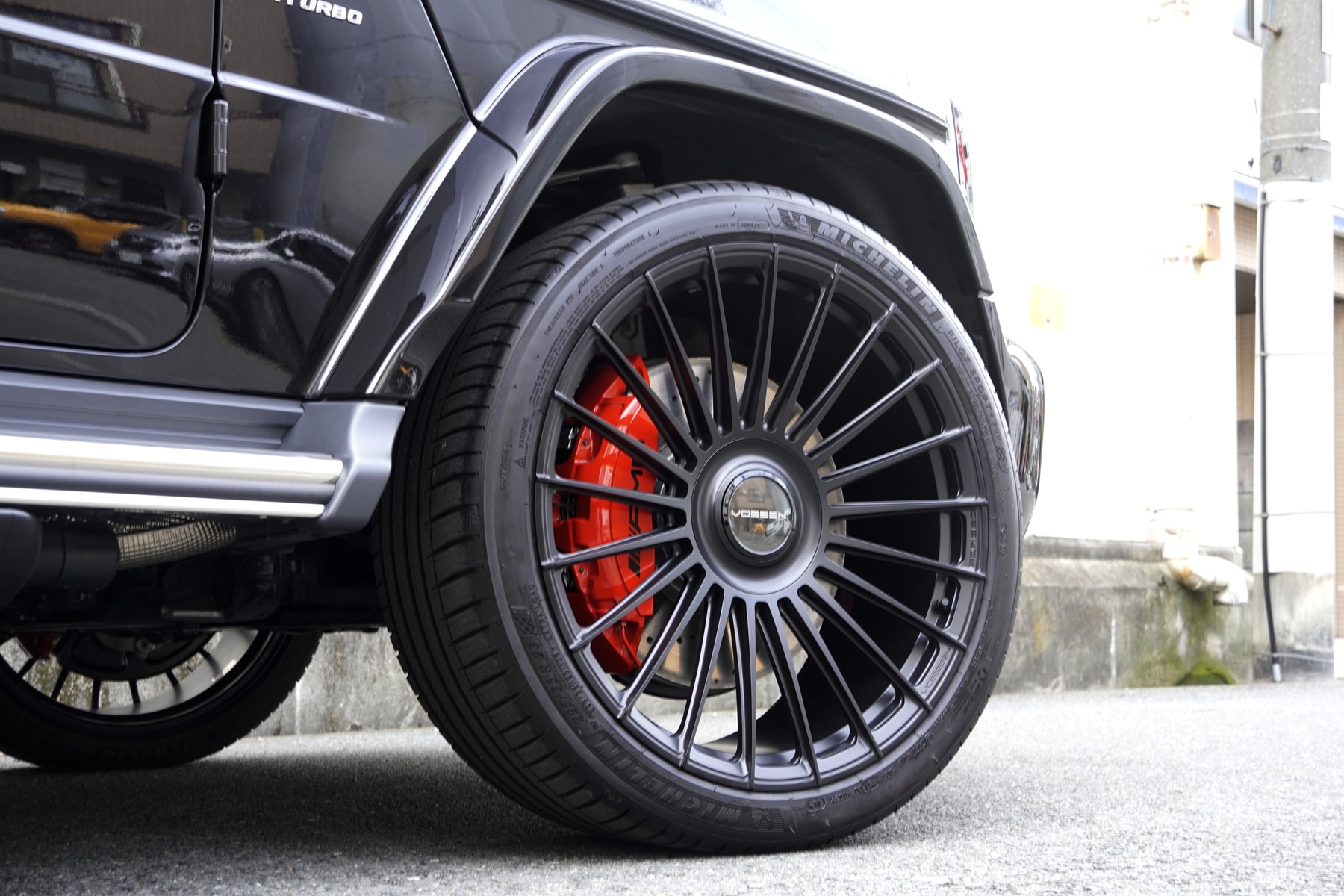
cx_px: 672
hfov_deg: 41.1
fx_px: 1792
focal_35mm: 48
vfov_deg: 28.1
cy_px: 448
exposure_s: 1/50
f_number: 5.6
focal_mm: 32
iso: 200
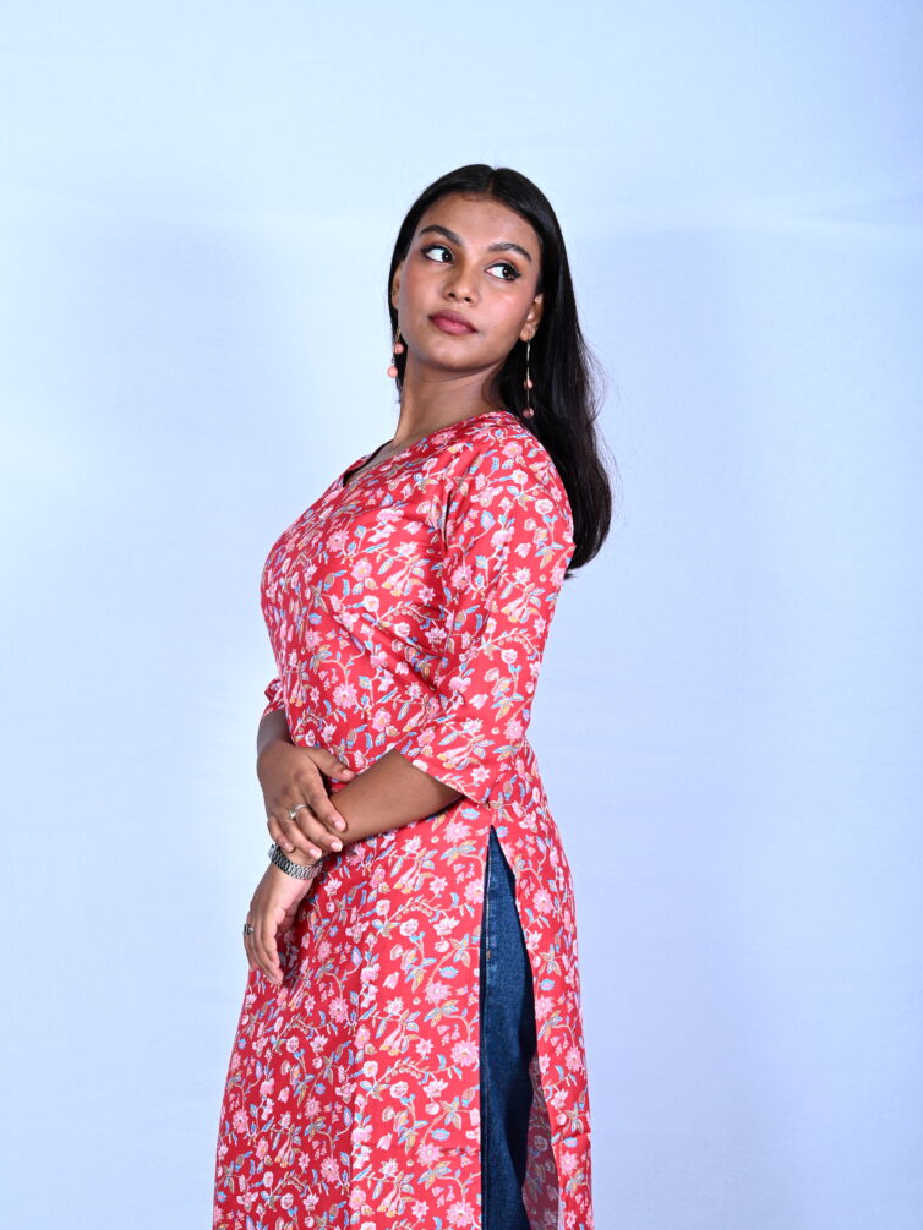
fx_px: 3163
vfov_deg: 21.8
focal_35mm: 89
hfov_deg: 16.6
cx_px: 346
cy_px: 911
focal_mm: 62
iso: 100
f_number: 7.1
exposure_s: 1/200
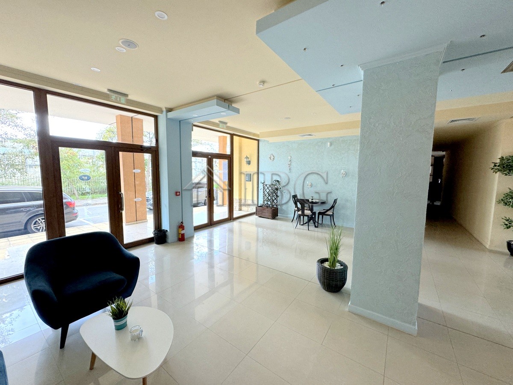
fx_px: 207
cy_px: 192
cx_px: 256
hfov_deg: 102.1
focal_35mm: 14
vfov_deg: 85.7
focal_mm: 2.22
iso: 160
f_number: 2.2
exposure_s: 1/100
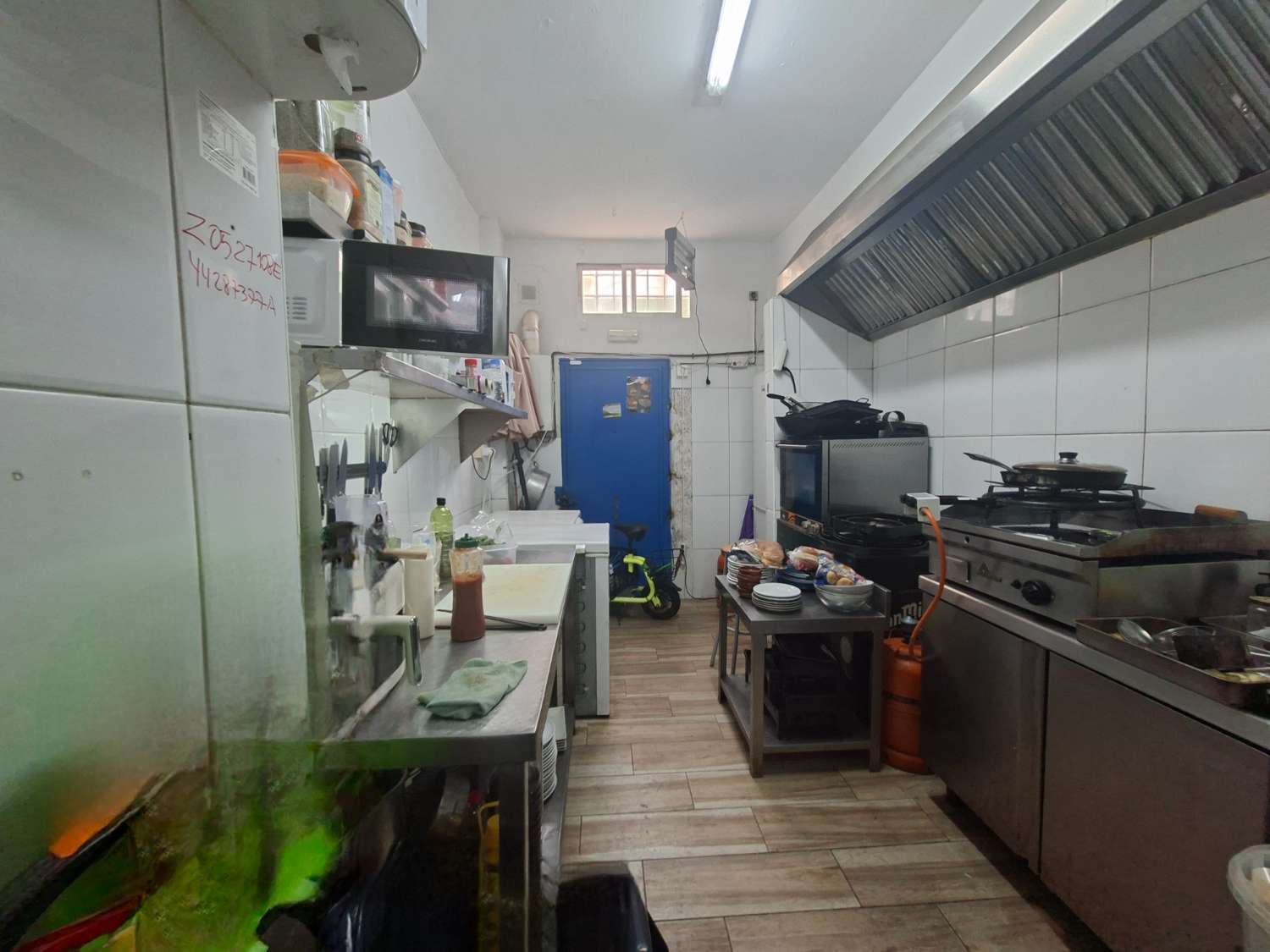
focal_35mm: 13
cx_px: 635
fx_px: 477
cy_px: 476
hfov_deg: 106.2
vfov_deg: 89.9
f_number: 2.2
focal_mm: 1.74
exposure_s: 1/40
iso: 100
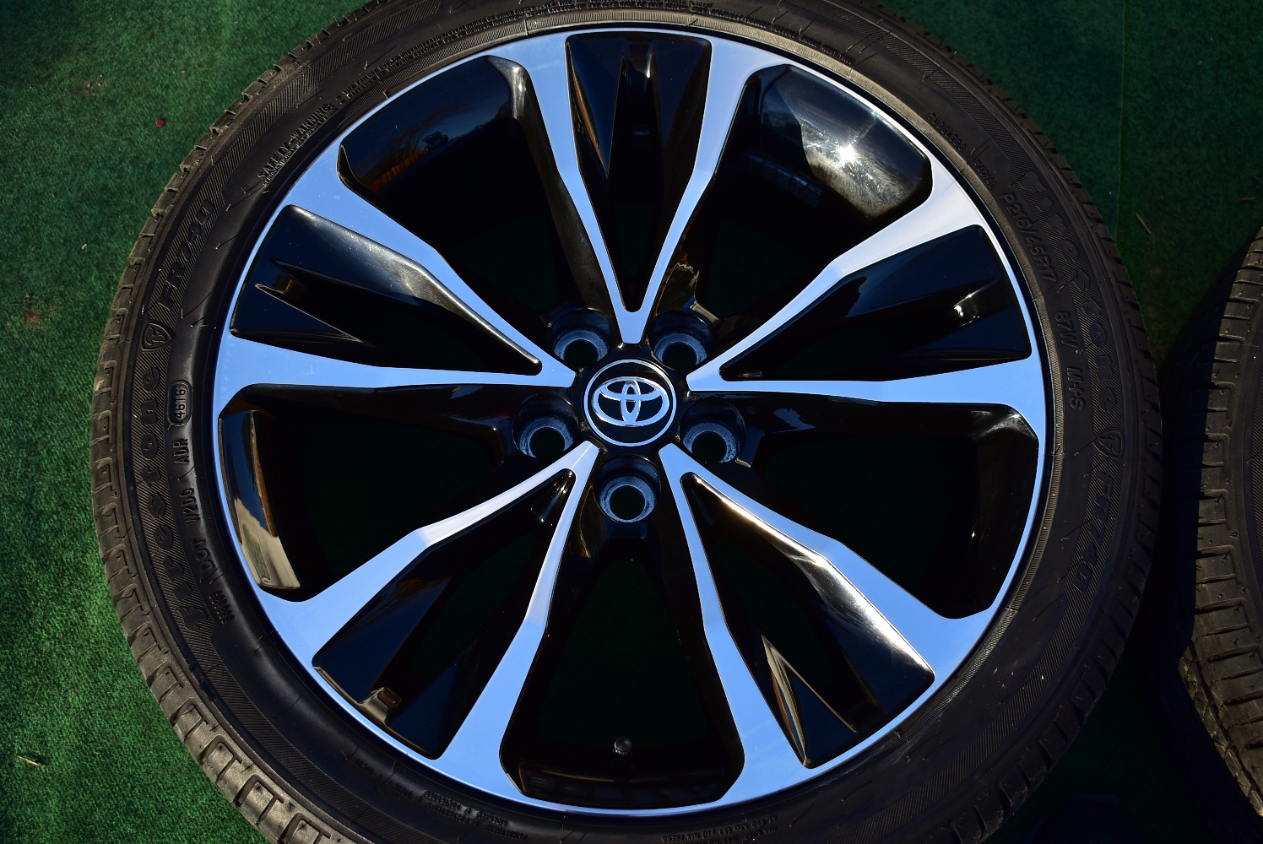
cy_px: 422
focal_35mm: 51
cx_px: 632
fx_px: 1791
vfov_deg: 26.5
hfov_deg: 38.9
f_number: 5.6
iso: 100
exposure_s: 1/160
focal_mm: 34
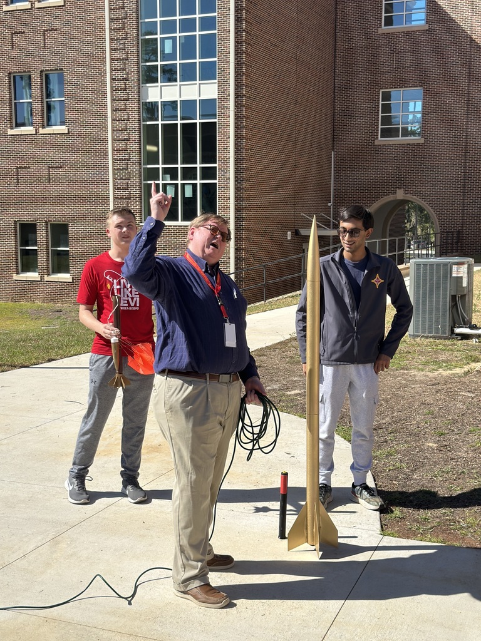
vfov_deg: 39.7
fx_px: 889
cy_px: 320
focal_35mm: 48
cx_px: 240
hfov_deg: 30.3
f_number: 1.78
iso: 100
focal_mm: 6.86
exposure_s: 1/4785
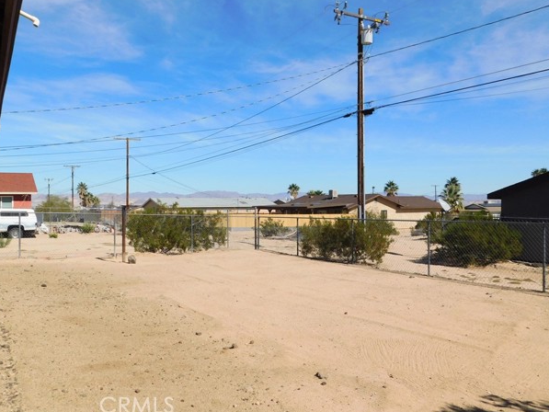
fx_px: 476
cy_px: 198
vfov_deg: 46.8
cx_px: 268
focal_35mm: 30
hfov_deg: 59.9
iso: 125
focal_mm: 4.9
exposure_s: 1/1000
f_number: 6.4
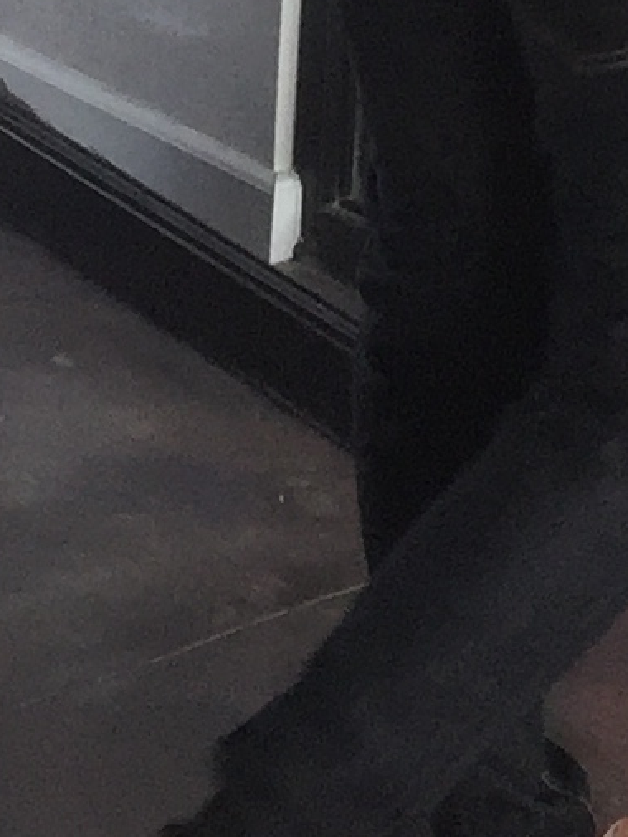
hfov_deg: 7.9
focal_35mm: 187
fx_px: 4520
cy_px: -1279
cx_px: 101
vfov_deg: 9.3
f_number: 2.2
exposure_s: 1/100
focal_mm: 4.15
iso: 50
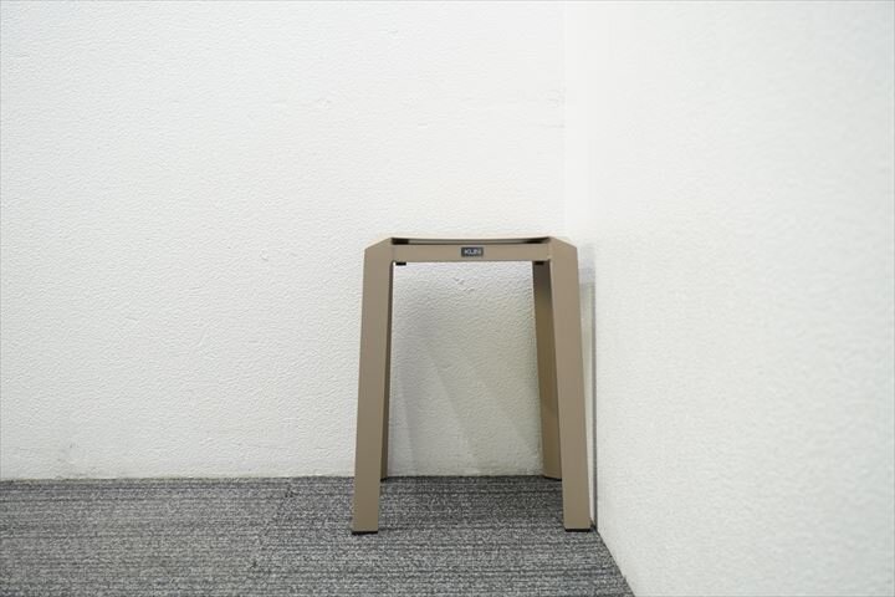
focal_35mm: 45
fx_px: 1119
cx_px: 448
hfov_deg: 43.6
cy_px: 298
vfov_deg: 29.9
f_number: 5
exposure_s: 1/50
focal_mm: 30
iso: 400
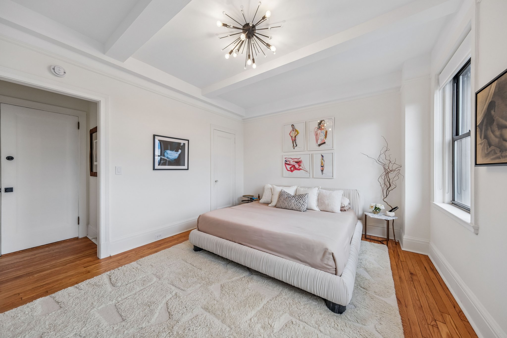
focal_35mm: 12
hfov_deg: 112.6
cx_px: 254
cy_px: 169
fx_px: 169
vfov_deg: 90.0
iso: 400
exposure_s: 1/125
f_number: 5.6
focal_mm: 8
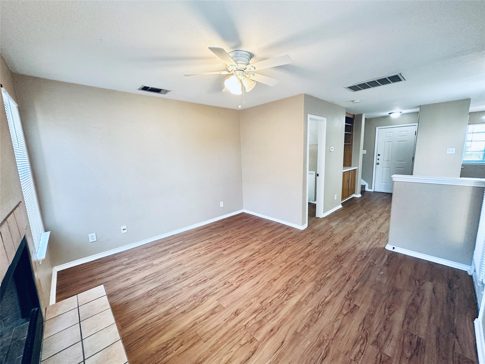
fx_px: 196
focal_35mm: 14
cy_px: 182
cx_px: 242
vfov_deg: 85.7
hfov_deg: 102.1
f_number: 2.2
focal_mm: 2.22
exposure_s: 1/60
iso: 200
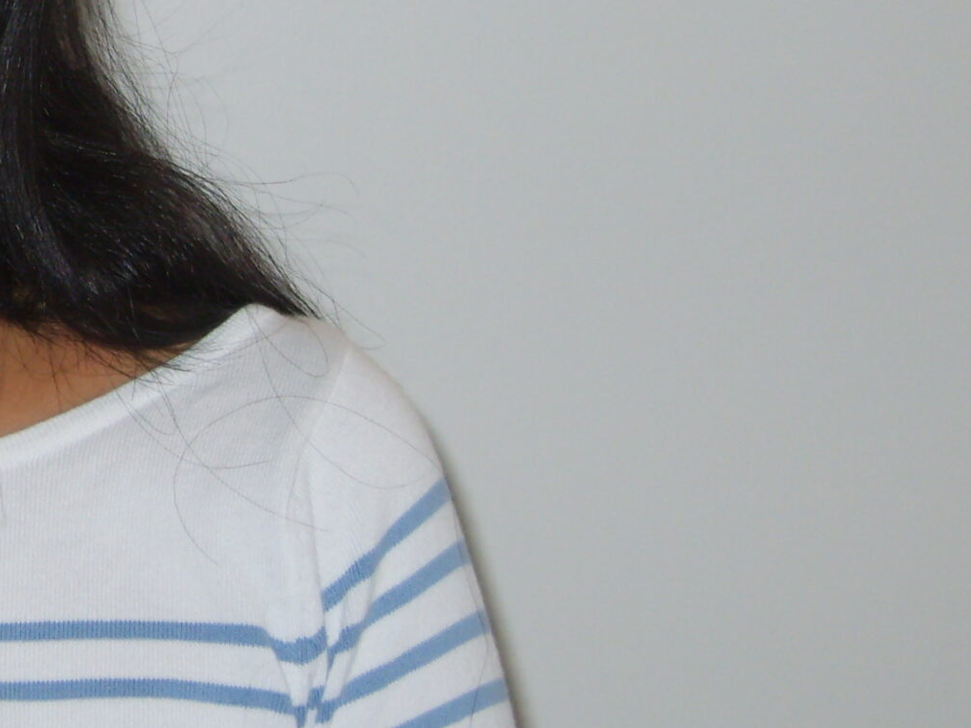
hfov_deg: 10.6
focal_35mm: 182
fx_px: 5106
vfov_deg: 8.1
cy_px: 27
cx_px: -243
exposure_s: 1/45
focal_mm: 15
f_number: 4.1
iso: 100
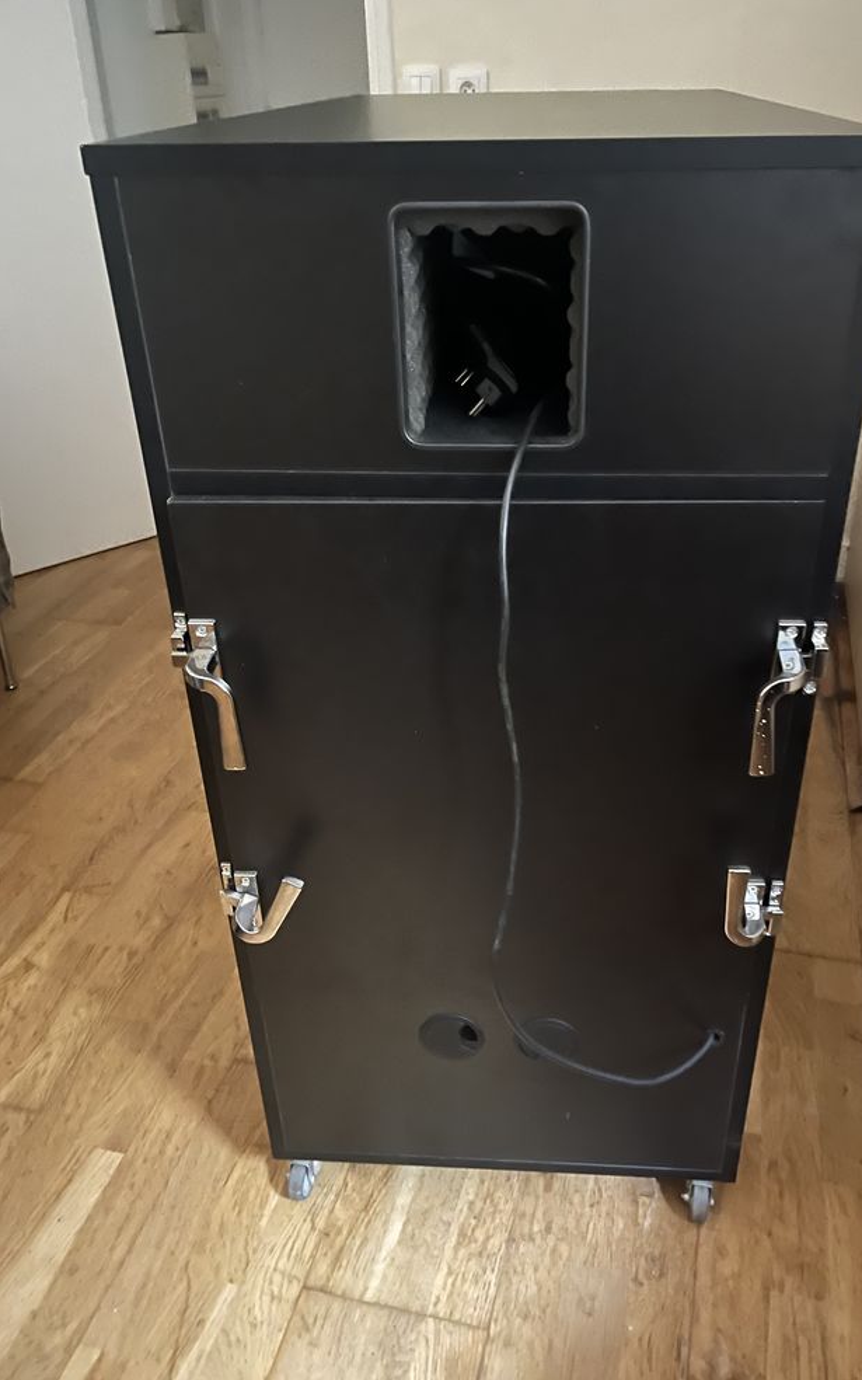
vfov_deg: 66.5
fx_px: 1052
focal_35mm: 28
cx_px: 479
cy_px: 691
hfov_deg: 44.5
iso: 1250
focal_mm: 5.1
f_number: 1.6
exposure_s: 1/9
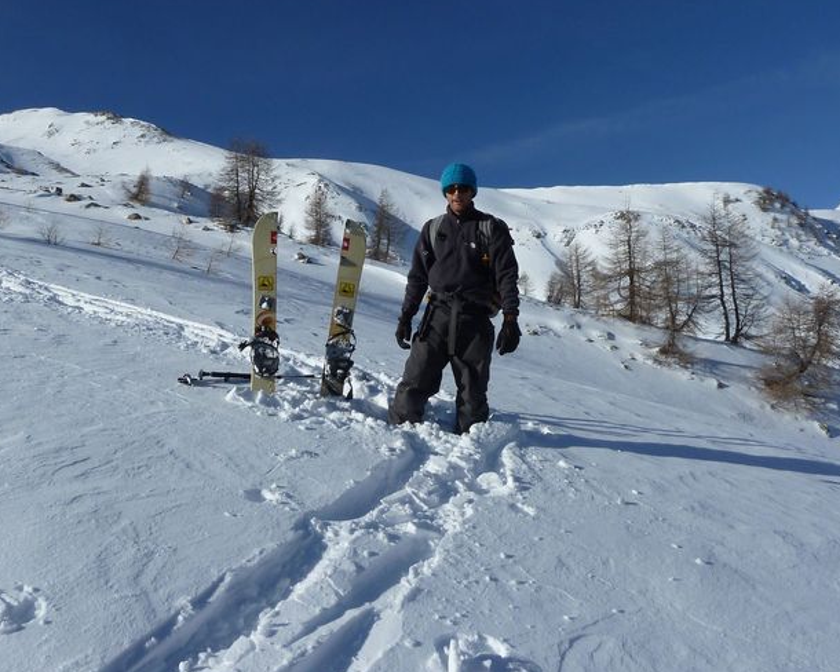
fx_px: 796
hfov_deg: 55.5
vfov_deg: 45.5
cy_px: 264
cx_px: 365
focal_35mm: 32
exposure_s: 1/800
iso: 80
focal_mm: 4.1
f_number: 5.6
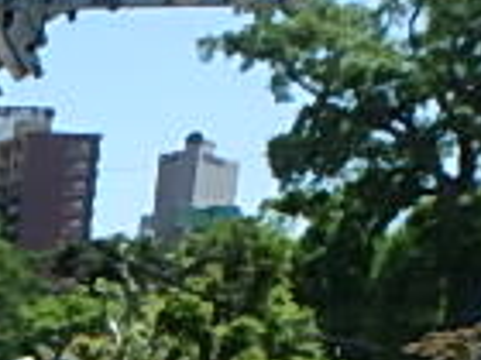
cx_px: -443
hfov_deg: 16.3
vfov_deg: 12.9
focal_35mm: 96
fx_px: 1334
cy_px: 771
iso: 125
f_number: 6
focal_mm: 3.7
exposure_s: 1/400
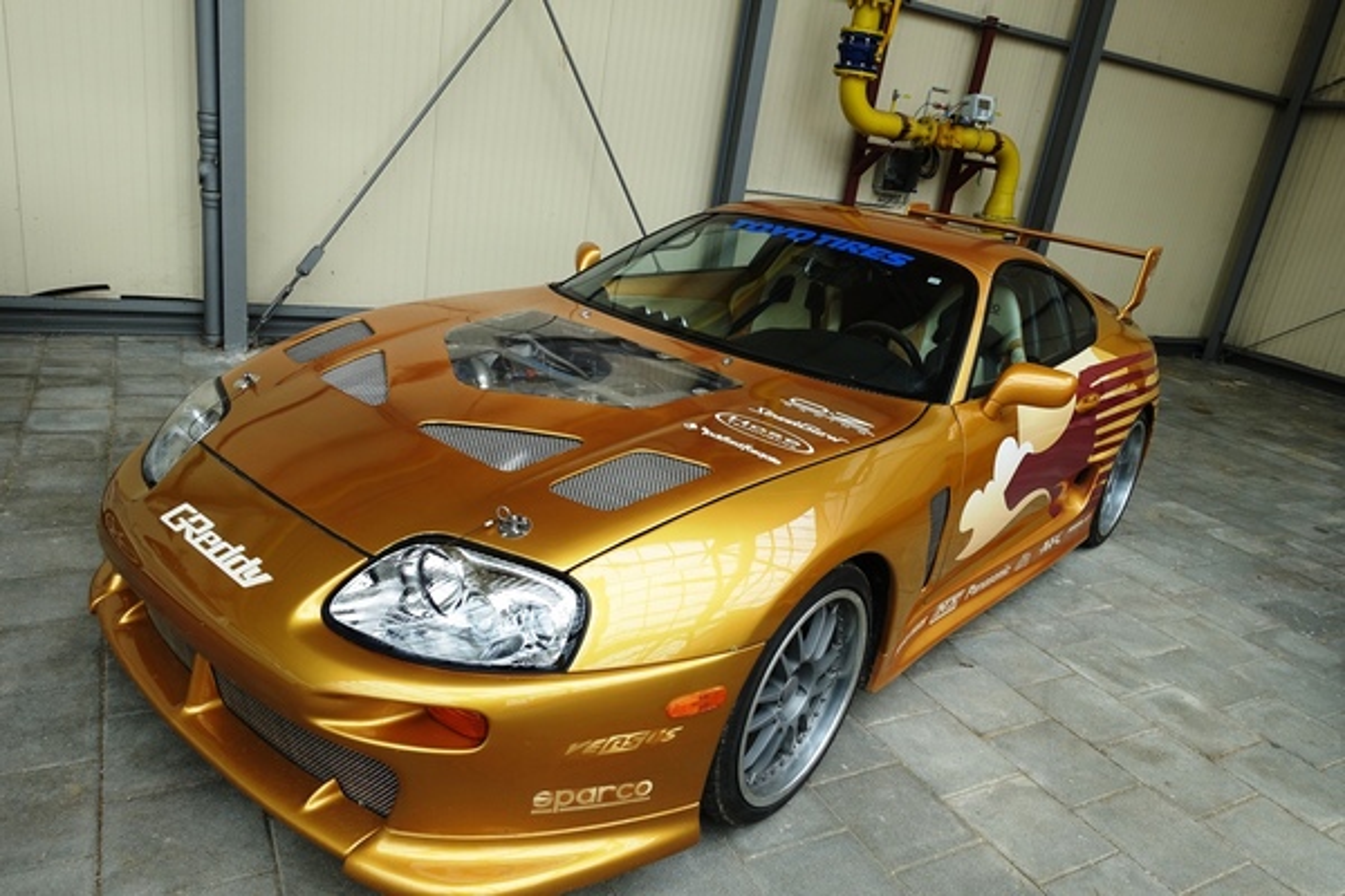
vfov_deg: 53.1
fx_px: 897
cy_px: 448
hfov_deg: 73.7
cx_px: 672
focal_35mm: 24
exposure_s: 1/125
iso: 125
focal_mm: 8.8
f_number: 4
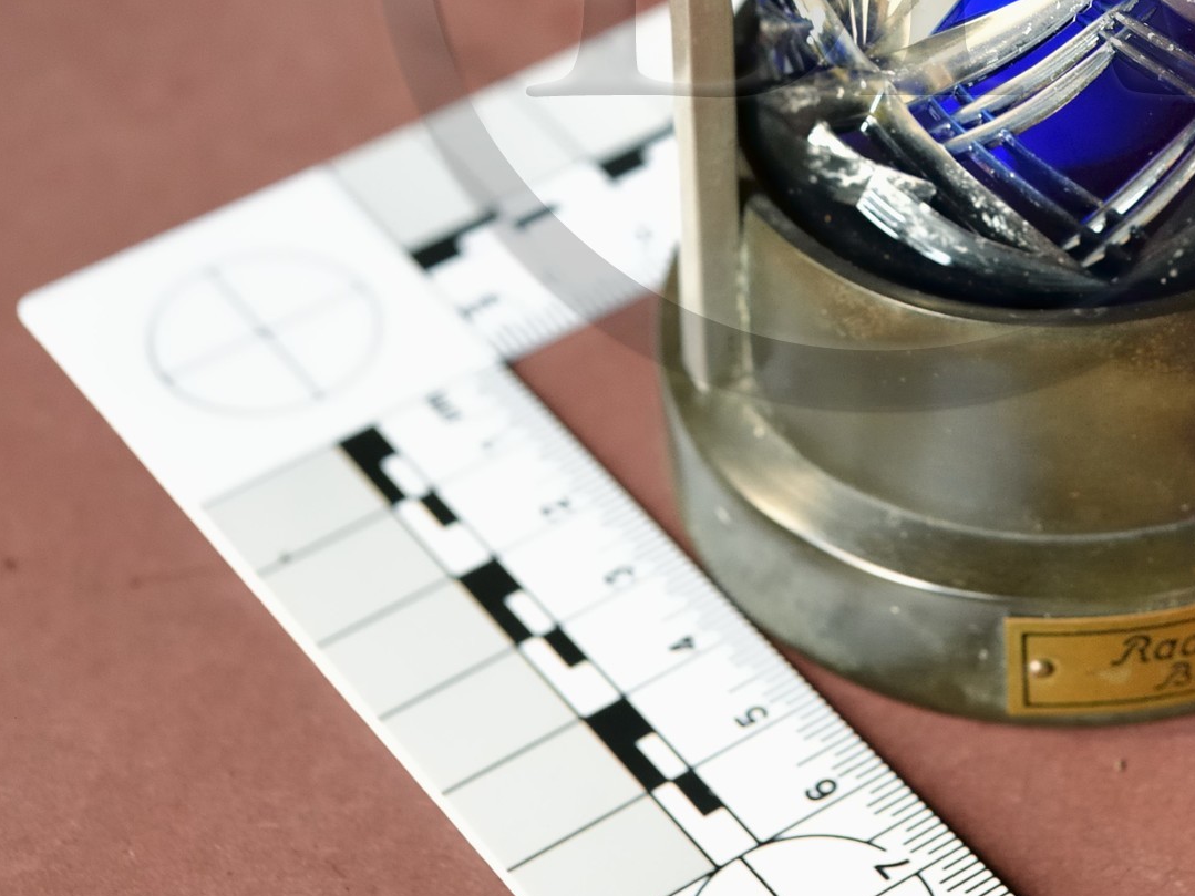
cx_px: 879
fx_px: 4798
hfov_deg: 14.1
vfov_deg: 10.5
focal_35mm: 139
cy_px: -107
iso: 1600
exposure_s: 1/50
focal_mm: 65
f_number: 7.1
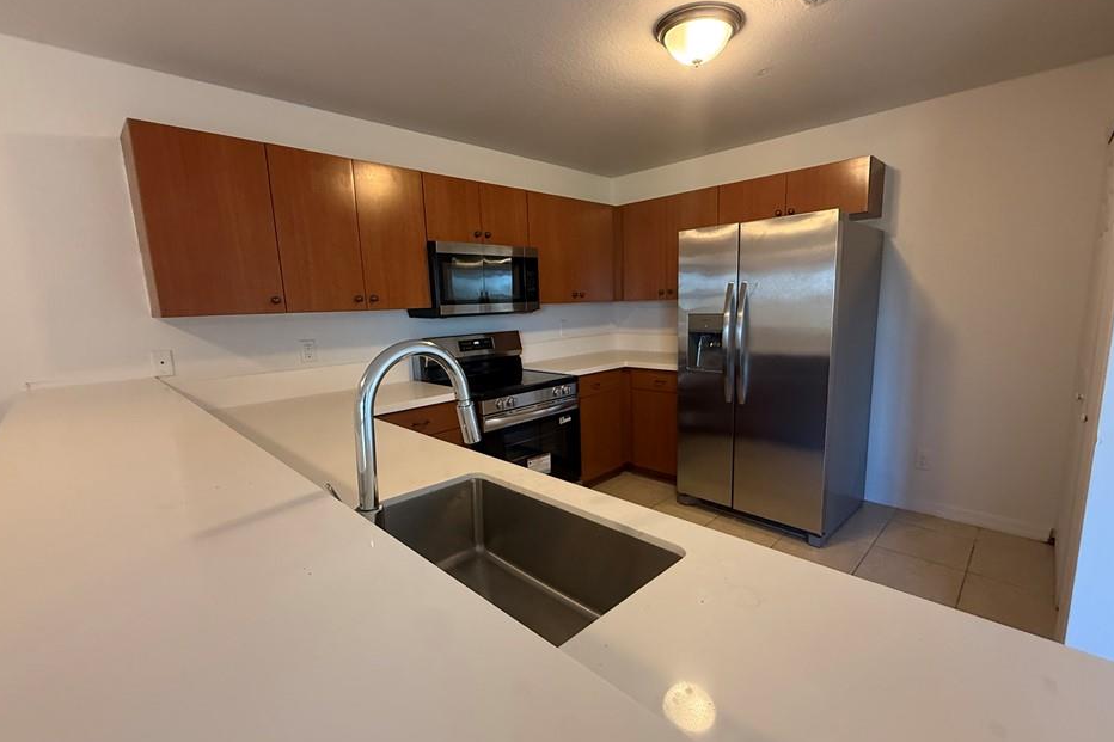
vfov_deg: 73.7
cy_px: 385
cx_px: 581
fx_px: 495
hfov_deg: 96.7
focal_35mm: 16
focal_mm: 2.22
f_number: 2.2
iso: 400
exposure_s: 1/60
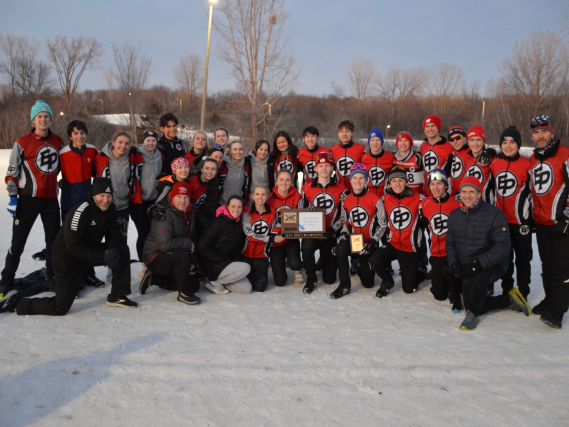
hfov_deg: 60.0
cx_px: 292
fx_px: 493
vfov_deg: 46.8
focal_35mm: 30
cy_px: 210
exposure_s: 1/15
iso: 1600
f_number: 3.5
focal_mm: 18
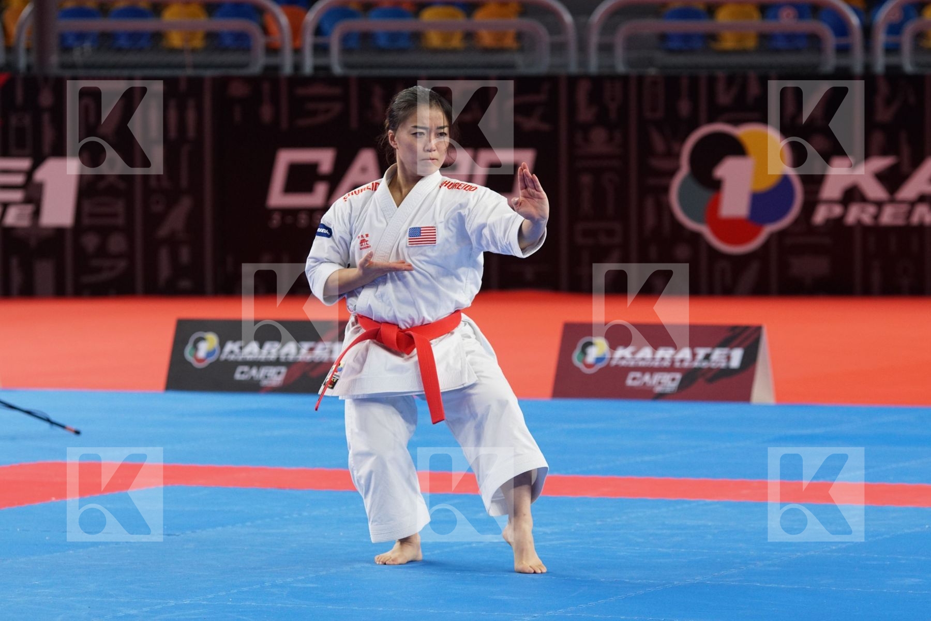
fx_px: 5043
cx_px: 466
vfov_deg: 7.0
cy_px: 310
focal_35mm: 195
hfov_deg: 10.5
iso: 800
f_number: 3.2
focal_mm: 130
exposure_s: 1/400
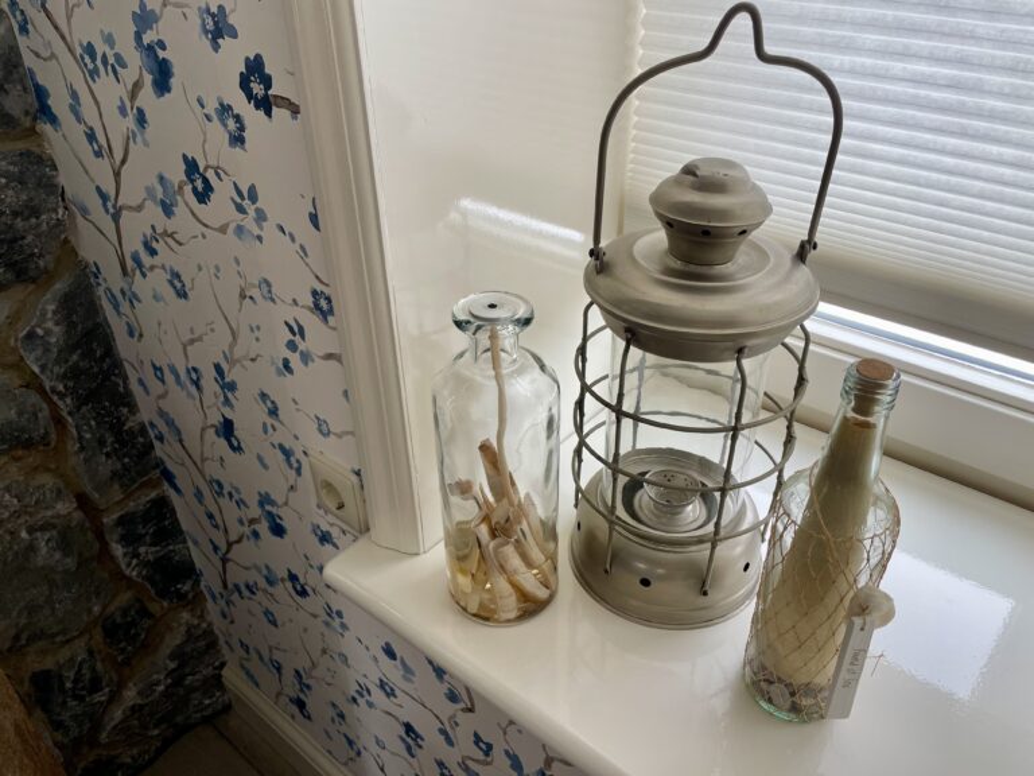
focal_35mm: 26
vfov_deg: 53.1
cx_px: 517
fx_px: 777
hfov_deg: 67.3
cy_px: 388
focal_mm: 4.2
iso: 80
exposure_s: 1/121
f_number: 1.6
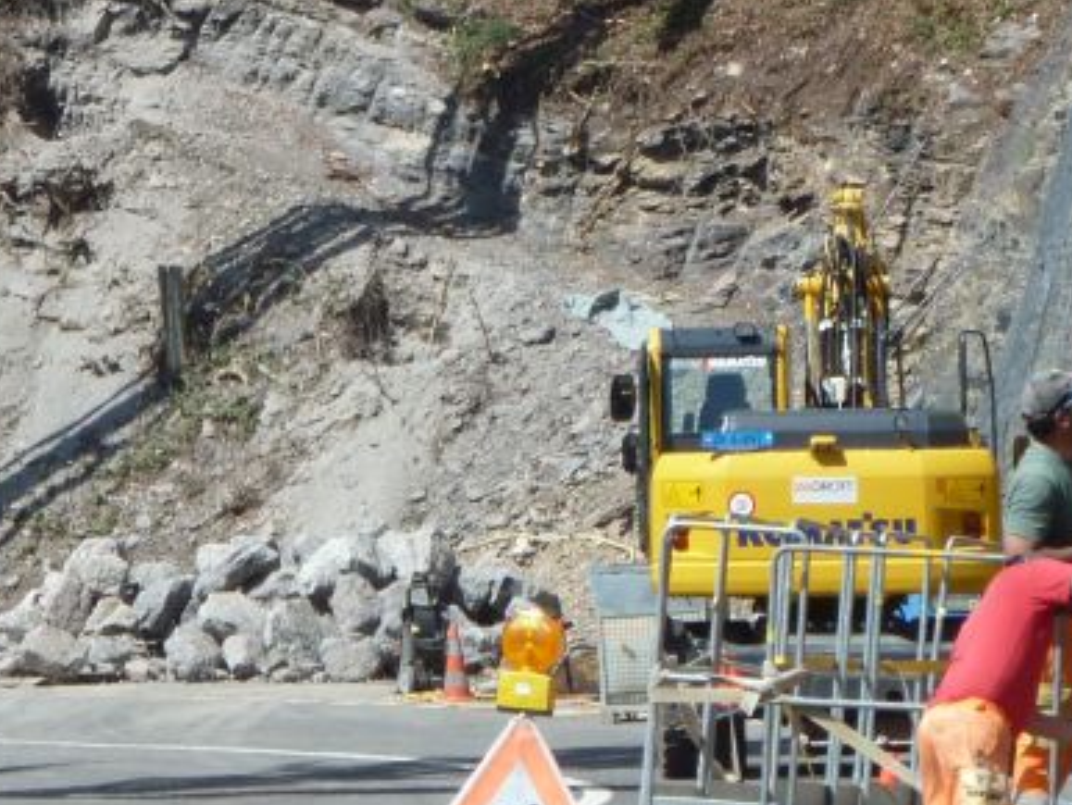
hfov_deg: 5.4
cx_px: 47
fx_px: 11249
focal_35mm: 363
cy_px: 61
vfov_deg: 4.1
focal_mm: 22.5
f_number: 6.3
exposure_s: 1/250
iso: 80
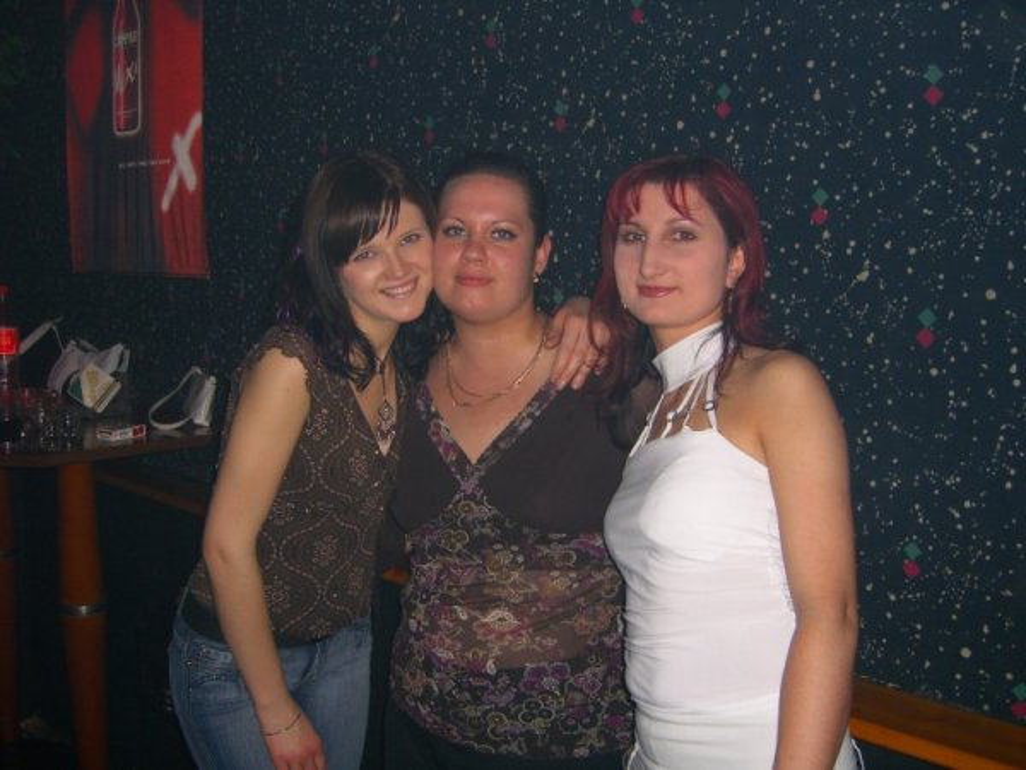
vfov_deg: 37.7
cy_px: 385
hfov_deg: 49.0
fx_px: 1126
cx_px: 513
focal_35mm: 38
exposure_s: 1/60
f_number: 2.8
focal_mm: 7.9
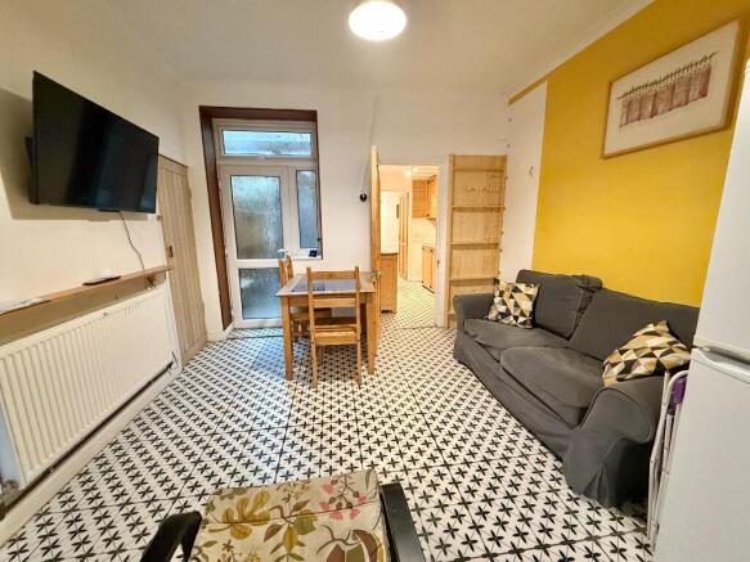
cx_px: 375
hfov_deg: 102.1
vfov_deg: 85.7
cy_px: 281
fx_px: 303
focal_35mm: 14
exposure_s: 1/50
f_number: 2.2
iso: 800
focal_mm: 2.22
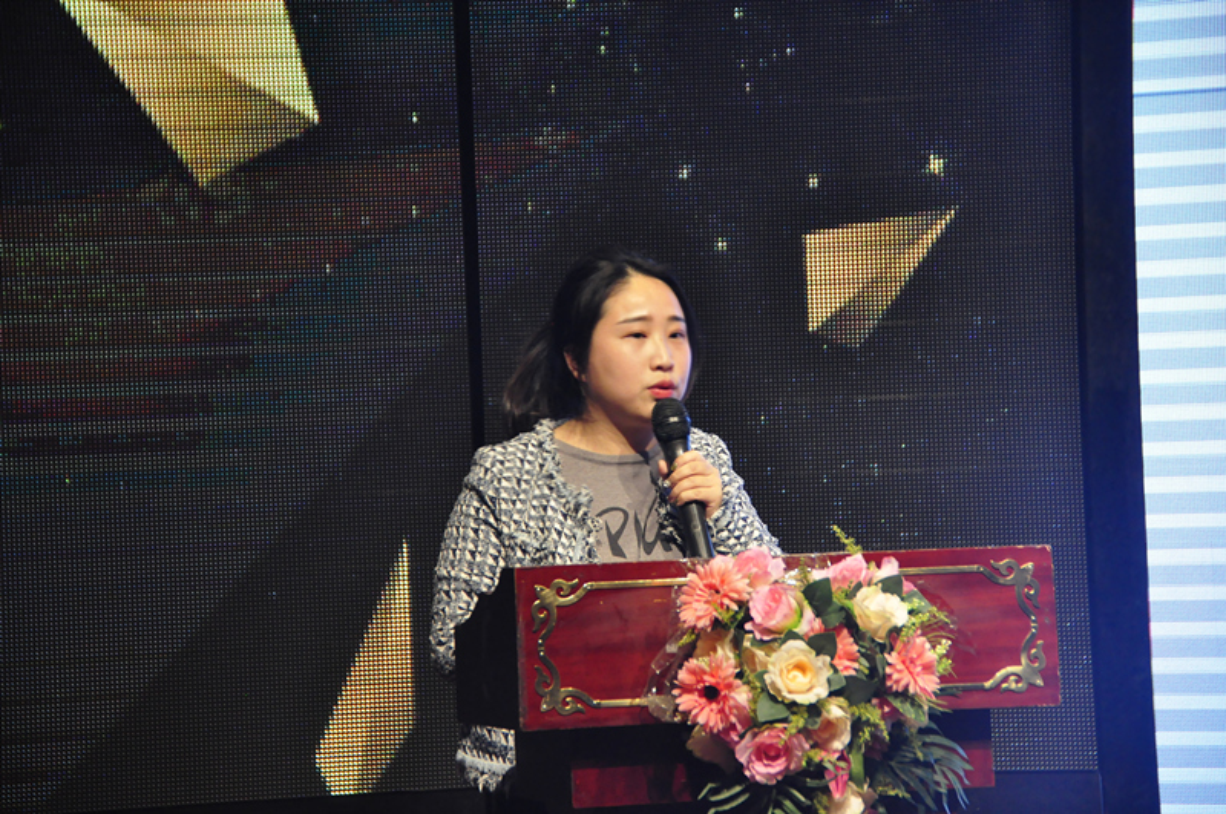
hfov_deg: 18.2
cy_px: 407
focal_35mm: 112
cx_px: 613
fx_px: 3826
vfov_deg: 12.1
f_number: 5.3
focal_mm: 75
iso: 1600
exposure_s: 1/160
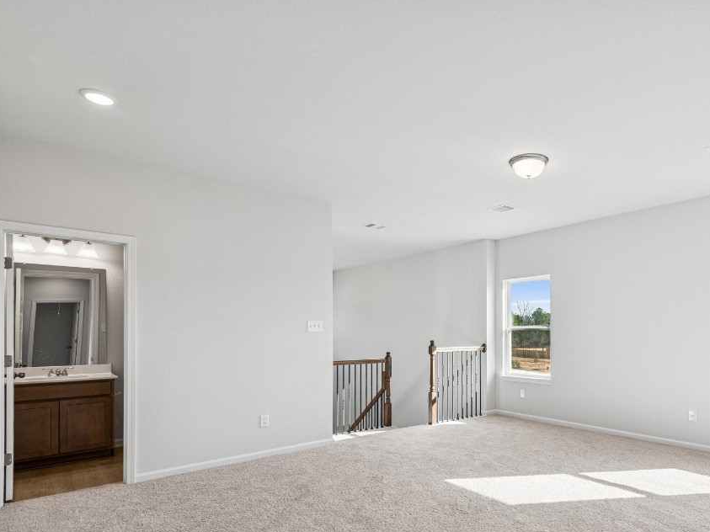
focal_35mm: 21
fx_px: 431
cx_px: 459
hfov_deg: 77.1
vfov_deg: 62.8
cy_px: 321
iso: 100
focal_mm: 16
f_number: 9
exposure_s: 1/30
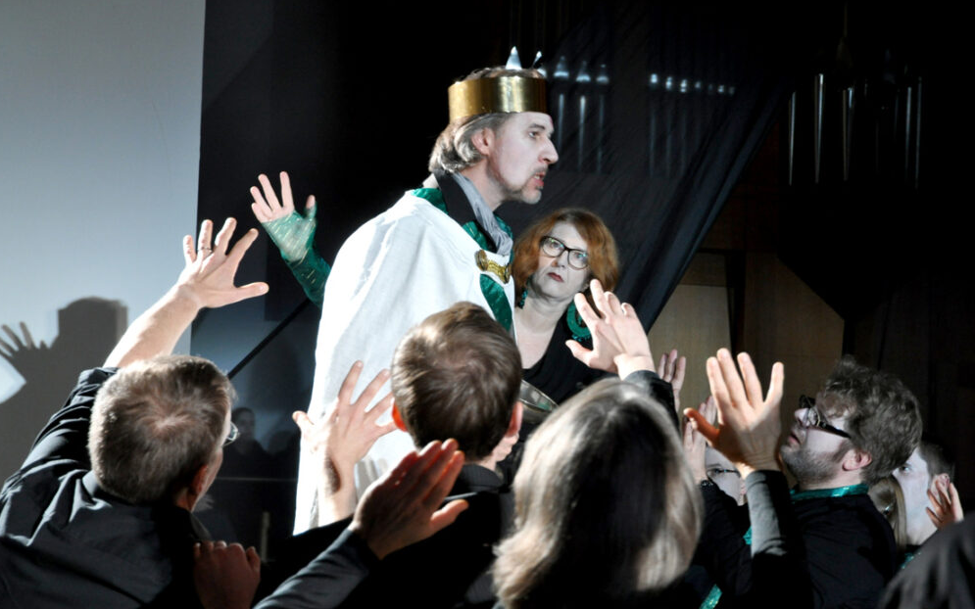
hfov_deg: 32.5
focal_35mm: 63
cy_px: 302
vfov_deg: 20.6
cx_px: 516
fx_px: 1674
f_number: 4.8
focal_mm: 38
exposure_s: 1/10
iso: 800
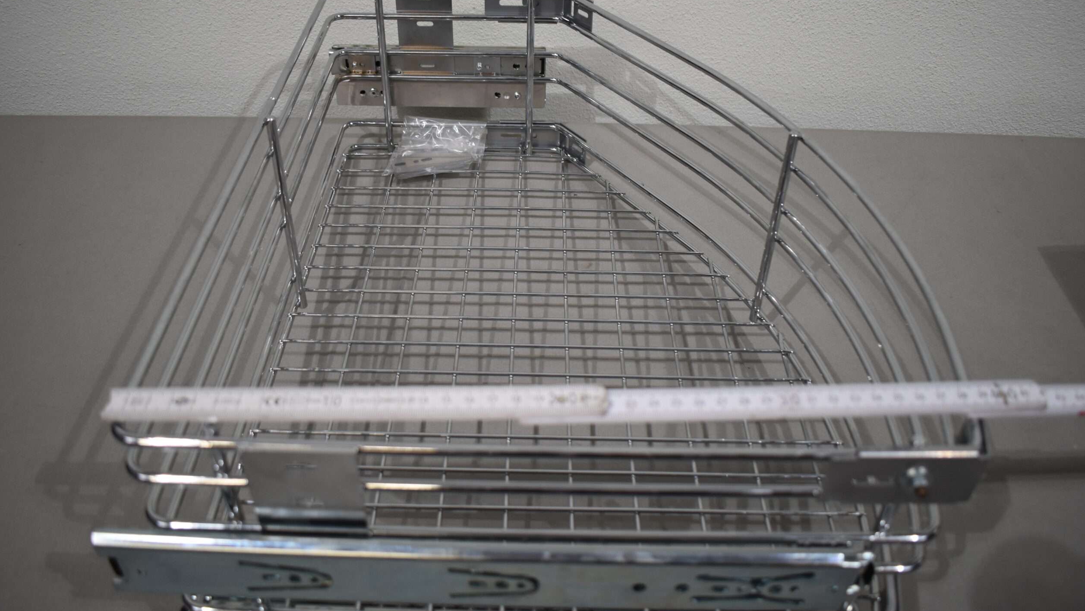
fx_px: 921
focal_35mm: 32
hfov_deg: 61.0
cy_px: 259
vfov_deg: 36.6
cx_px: 535
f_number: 3.5
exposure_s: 1/250
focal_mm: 20
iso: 450
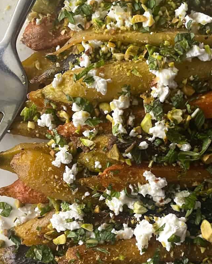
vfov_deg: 36.3
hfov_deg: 29.6
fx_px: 400
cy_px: 176
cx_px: 135
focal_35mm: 51
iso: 500
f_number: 1.6
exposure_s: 1/60
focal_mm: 4.2
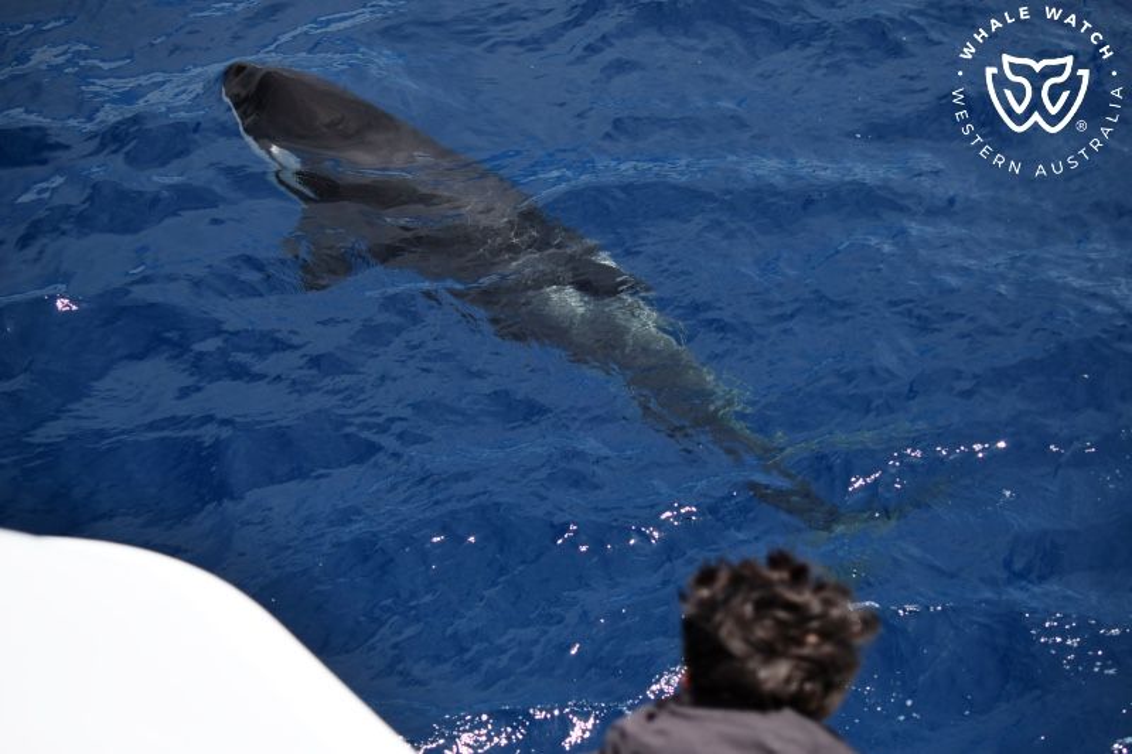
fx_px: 1886
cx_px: 566
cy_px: 377
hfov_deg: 33.4
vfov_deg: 22.6
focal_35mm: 60
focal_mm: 60
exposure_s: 1/8000
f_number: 4.5
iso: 500
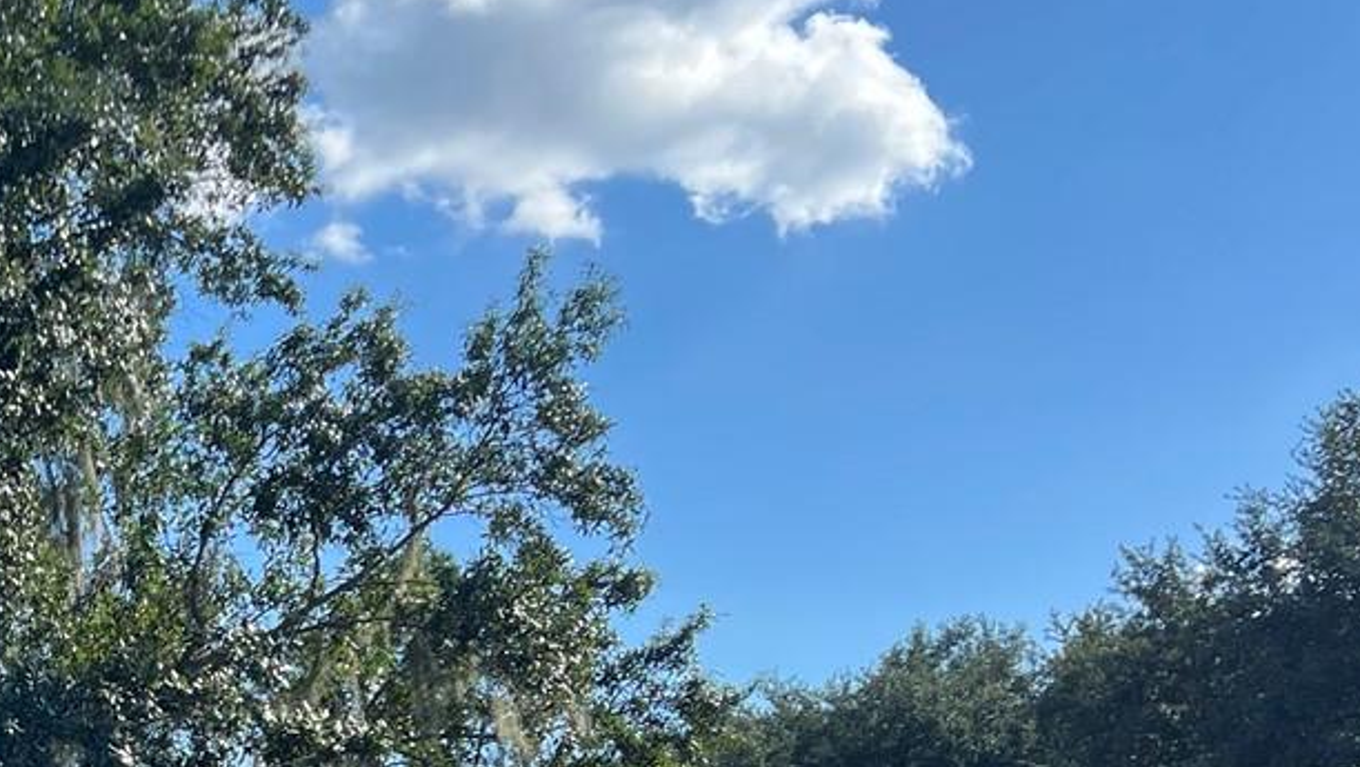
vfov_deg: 15.8
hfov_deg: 26.7
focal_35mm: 74
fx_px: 2670
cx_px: -67
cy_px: 896
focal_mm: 5.7
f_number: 1.5
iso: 50
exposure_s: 1/2083
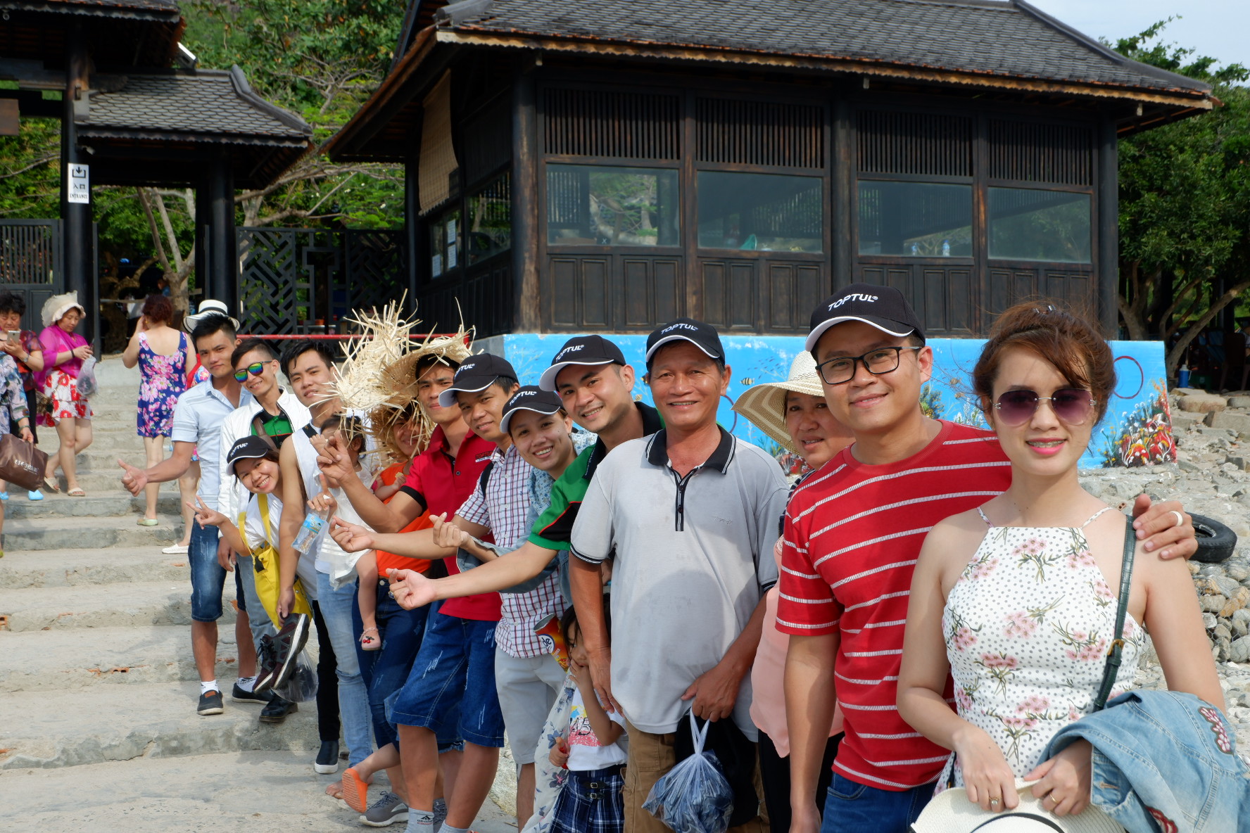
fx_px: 1458
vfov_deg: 31.9
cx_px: 625
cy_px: 416
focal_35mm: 42
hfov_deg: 46.4
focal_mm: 28.2
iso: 200
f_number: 8
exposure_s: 1/240
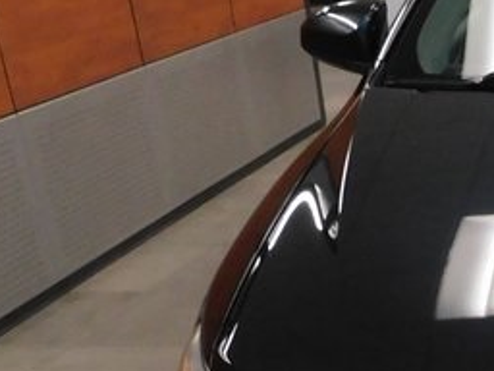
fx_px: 1313
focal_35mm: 92
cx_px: 760
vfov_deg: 15.6
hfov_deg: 18.6
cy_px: 414
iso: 360
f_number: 3
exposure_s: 1/30
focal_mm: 4
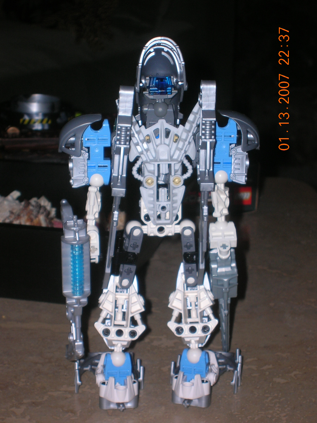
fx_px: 1247
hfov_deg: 14.5
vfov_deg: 19.3
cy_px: 212
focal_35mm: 102
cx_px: 158
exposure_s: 1/60.1
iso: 50
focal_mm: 17.1
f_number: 4.9
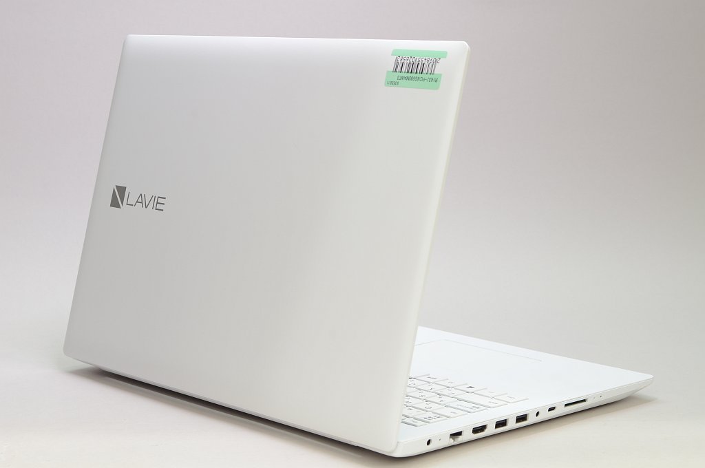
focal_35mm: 82
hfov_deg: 24.6
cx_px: 352
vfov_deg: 16.5
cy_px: 234
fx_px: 1614
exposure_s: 1/6
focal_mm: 55
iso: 320
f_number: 11
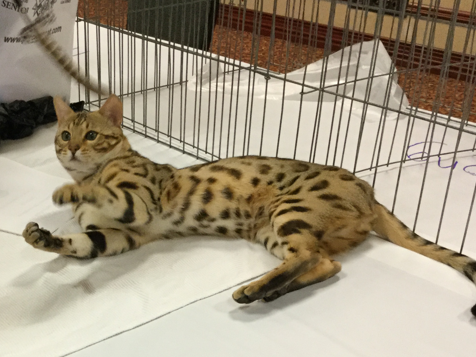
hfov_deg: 31.5
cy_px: 306
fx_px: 825
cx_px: 111
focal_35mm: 60
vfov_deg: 23.9
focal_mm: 3.3
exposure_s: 1/30
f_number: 2.4
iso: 125
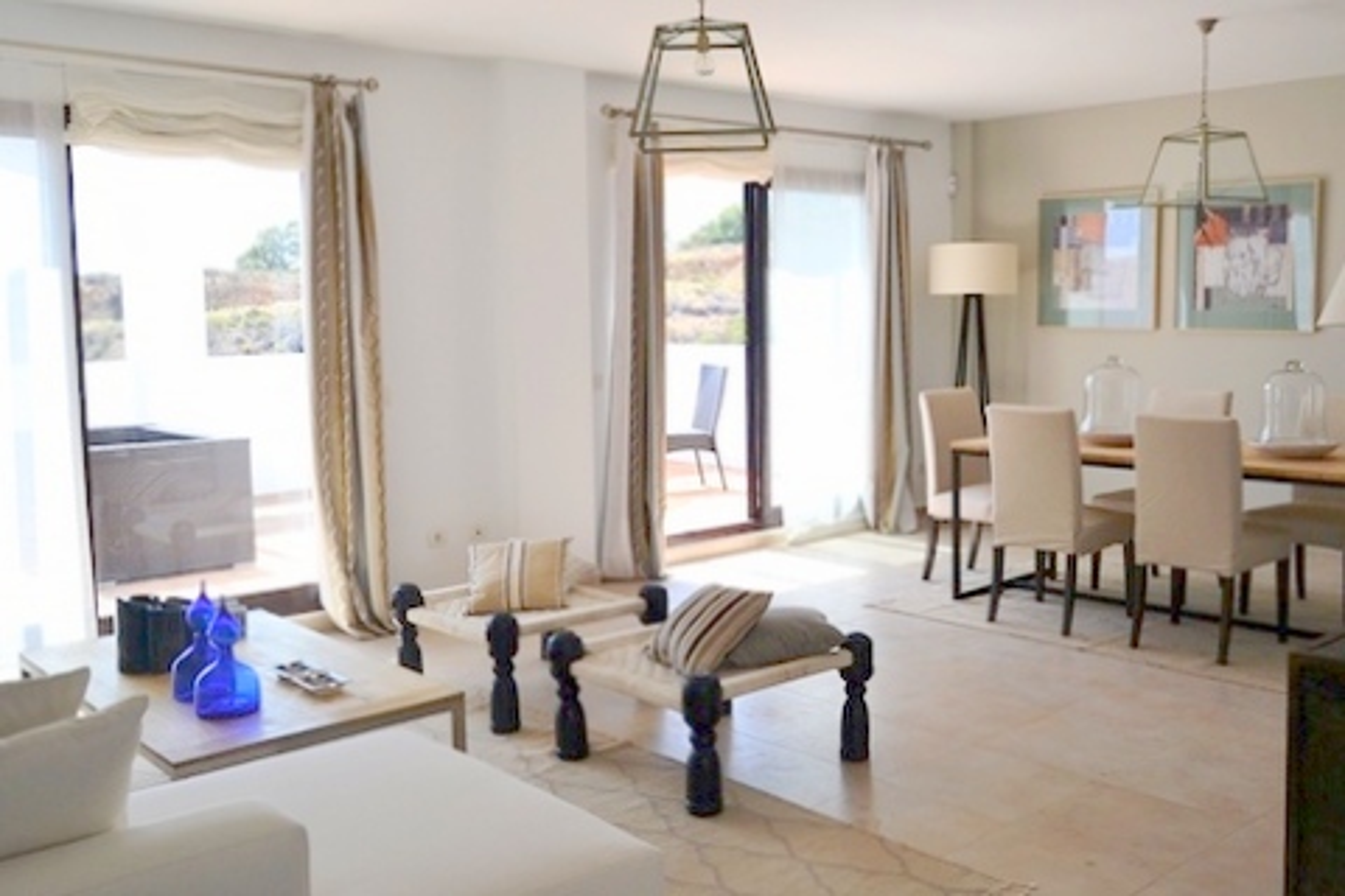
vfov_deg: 47.9
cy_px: 448
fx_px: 1009
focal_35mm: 27
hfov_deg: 67.4
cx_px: 672
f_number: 7.1
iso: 100
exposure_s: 1/200
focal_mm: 18
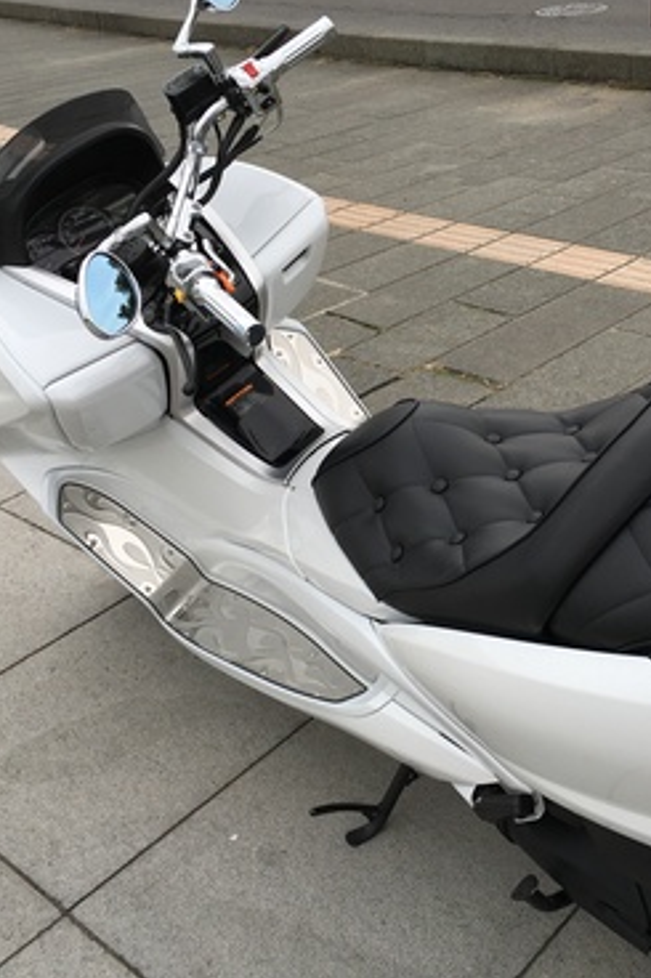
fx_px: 1113
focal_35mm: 41
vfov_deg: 47.4
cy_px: 482
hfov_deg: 32.3
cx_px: 441
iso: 25
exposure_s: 1/407
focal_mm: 4.15
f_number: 2.2
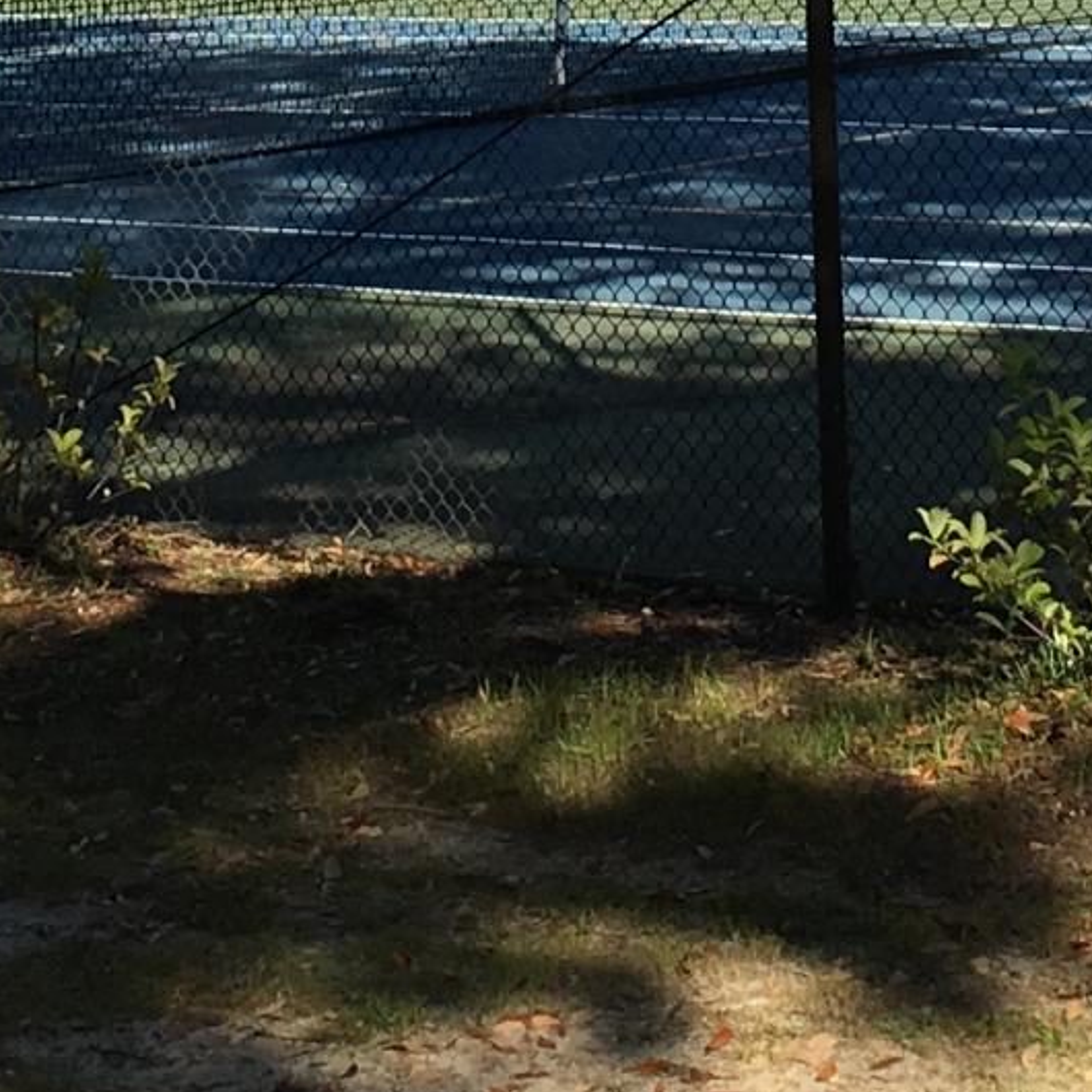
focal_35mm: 145
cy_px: -334
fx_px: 5175
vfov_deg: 11.7
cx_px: 731
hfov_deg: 12.0
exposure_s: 1/962
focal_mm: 4.15
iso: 25
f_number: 2.2
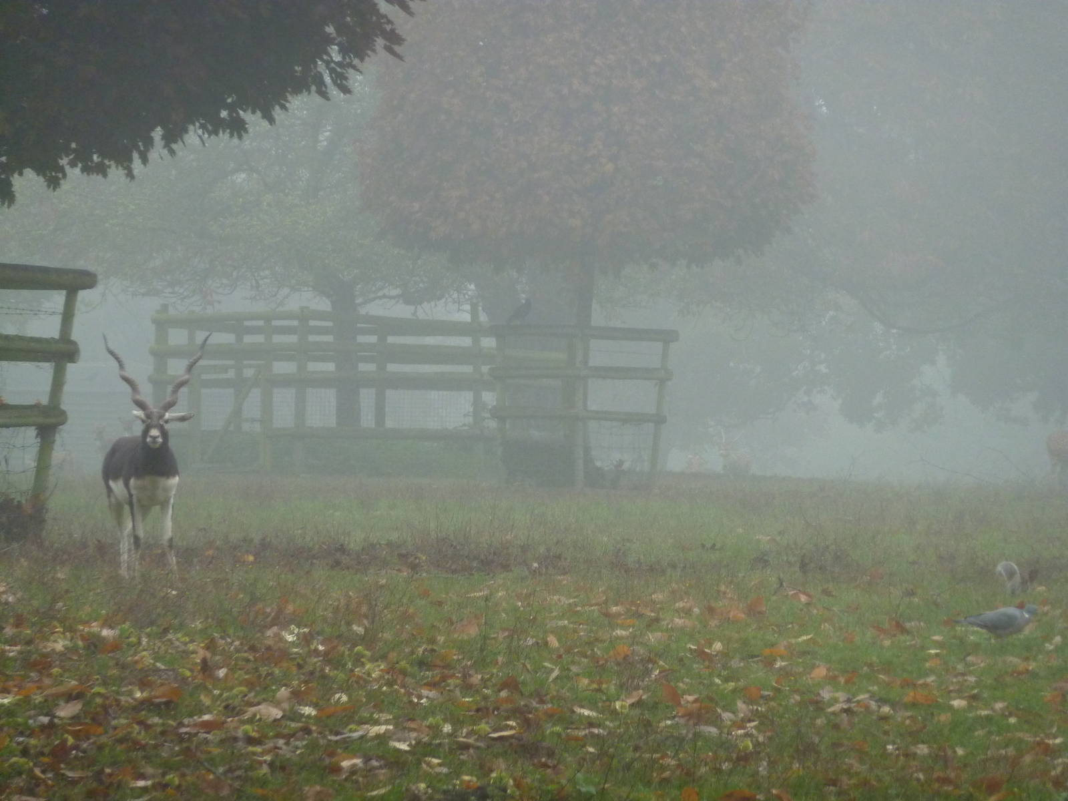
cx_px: 534
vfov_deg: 5.0
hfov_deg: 6.6
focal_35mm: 300
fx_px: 9256
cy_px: 400
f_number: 4.9
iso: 320
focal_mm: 49.2
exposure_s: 1/125
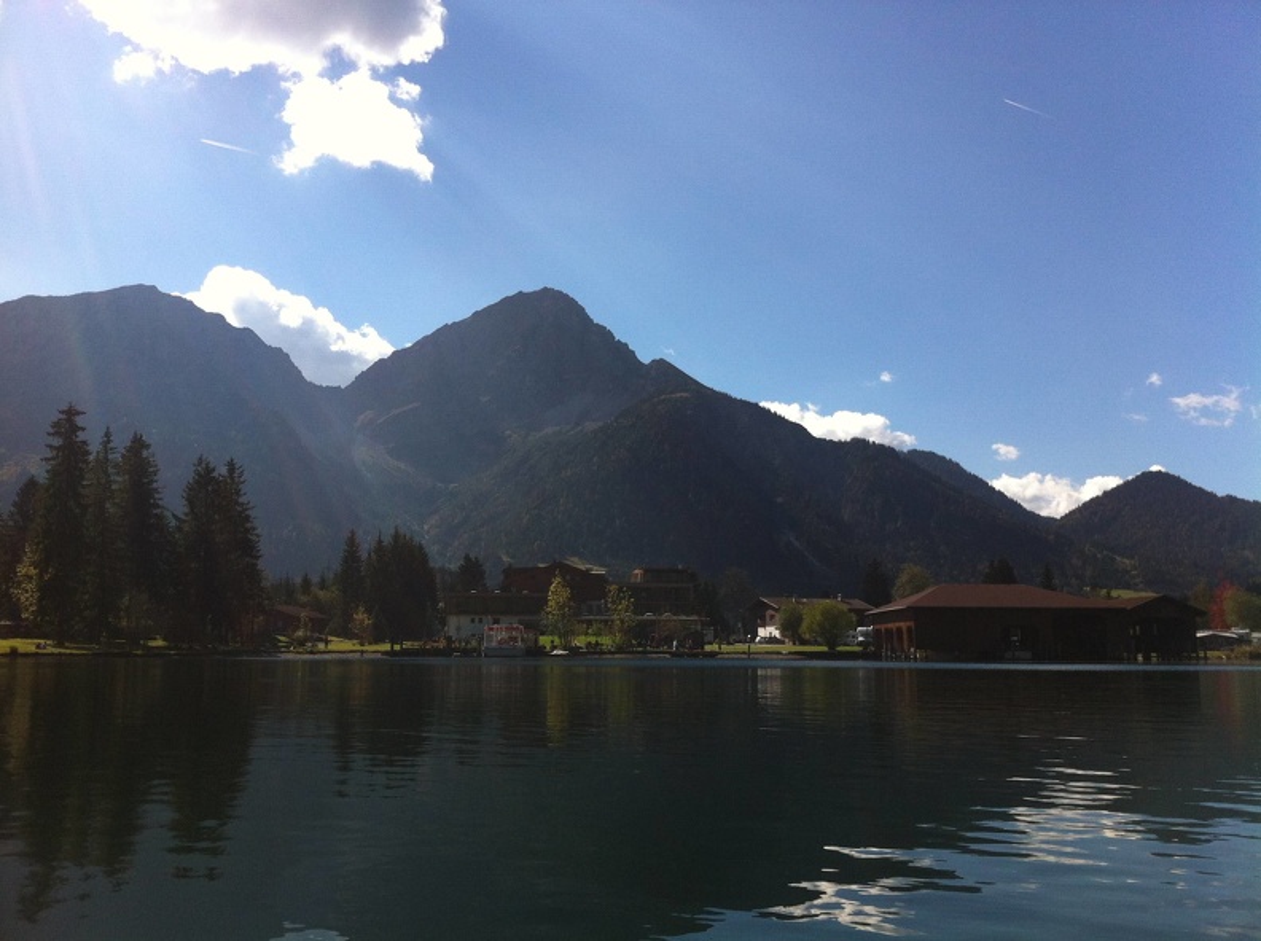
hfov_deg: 52.7
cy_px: 470
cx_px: 630
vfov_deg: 40.6
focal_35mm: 35
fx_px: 1273
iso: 80
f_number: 2.8
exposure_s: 1/1588
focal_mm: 3.85
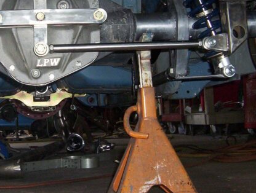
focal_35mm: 72
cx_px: 44
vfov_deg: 20.5
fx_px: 534
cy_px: 79
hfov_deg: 26.4
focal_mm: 5.26
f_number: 3.84
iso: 140
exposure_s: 1/60
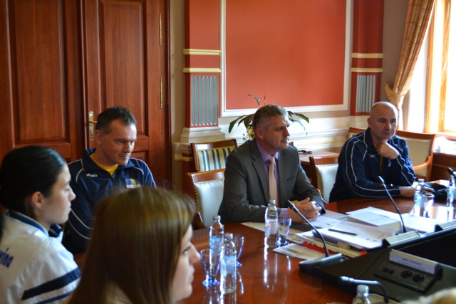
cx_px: 228
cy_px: 152
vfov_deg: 30.9
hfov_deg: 45.0
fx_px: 551
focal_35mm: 44
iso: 1400
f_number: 4.5
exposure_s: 1/60
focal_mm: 29
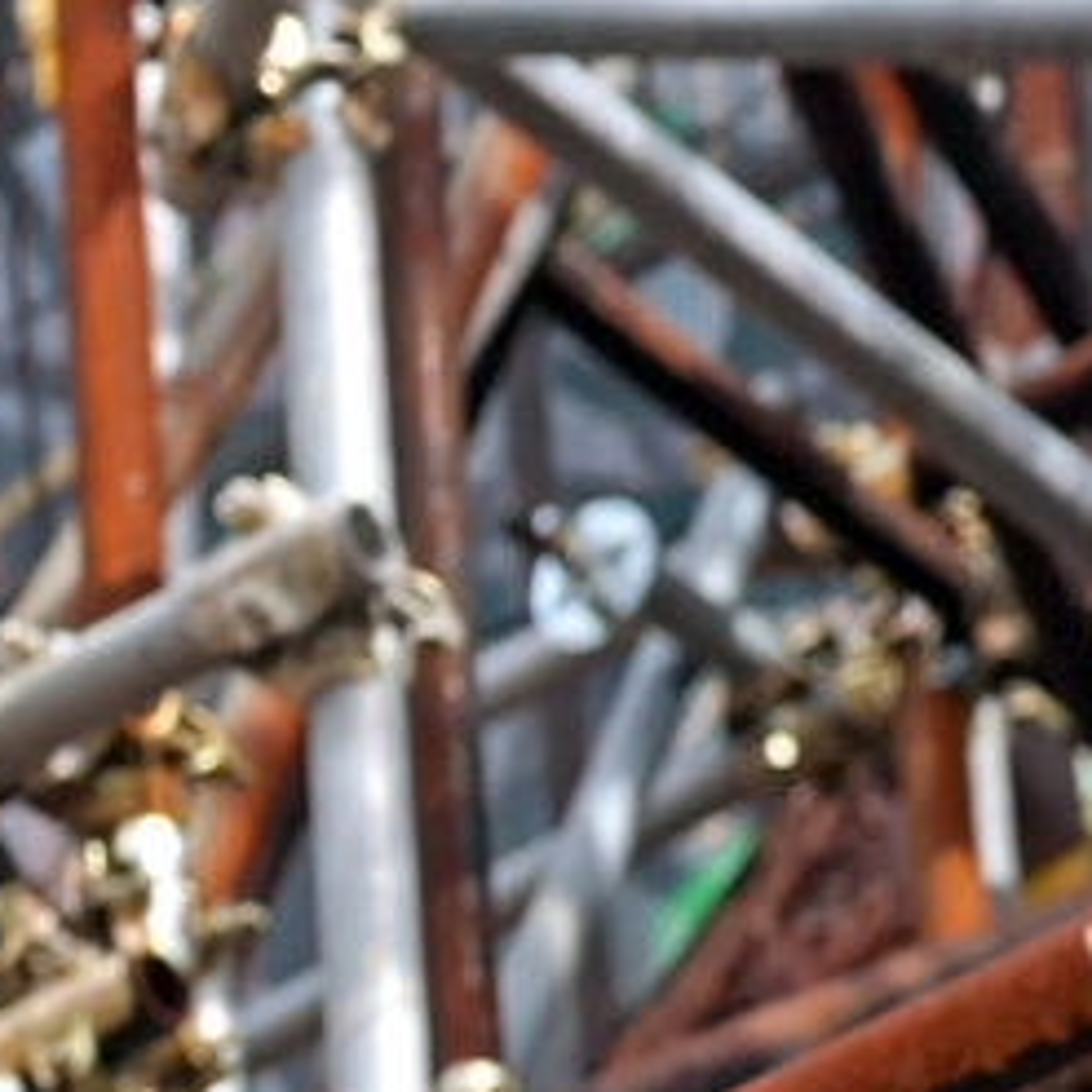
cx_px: -1324
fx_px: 18488
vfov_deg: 3.4
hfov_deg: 3.3
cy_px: 1302
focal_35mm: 518
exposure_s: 1/250
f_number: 8
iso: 400
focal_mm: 80
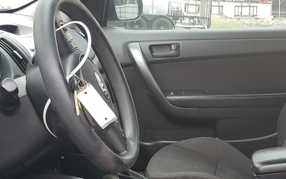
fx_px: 507
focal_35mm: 65
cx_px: 211
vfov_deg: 19.5
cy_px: 171
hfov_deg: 31.0
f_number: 1.5
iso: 185
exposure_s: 1/50
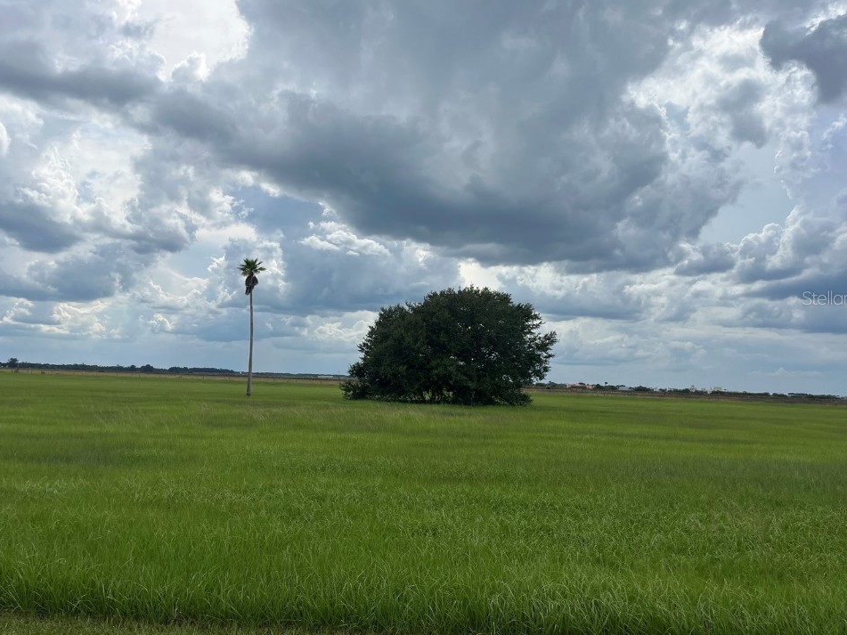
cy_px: 297
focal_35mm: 28
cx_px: 430
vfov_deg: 49.7
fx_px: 685
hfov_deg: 63.4
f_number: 1.6
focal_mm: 5.1
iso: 50
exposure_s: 1/4310
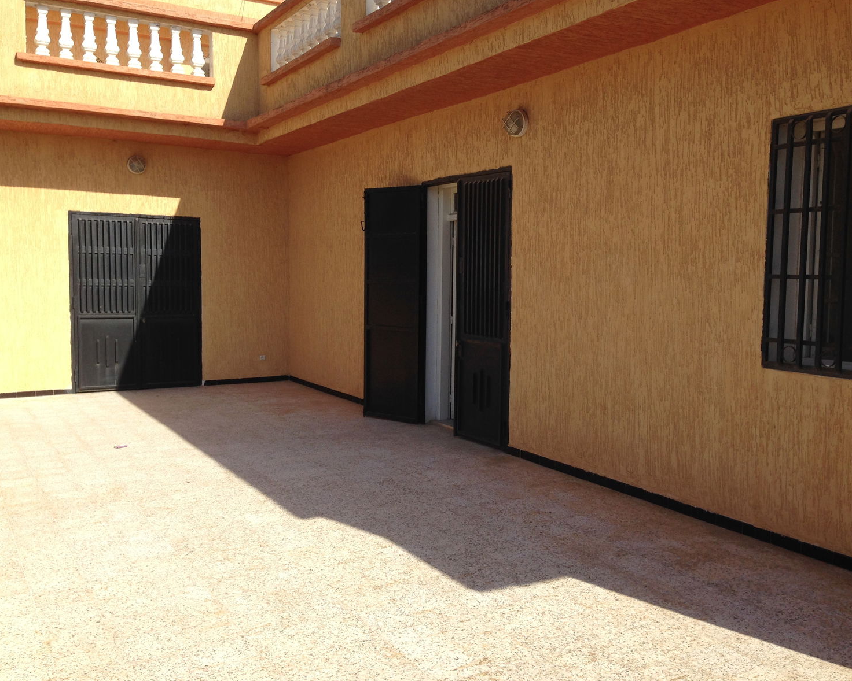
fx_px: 883
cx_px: 434
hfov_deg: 51.5
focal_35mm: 35
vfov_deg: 42.2
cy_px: 337
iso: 50
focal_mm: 4.12
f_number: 2.4
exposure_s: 1/1466
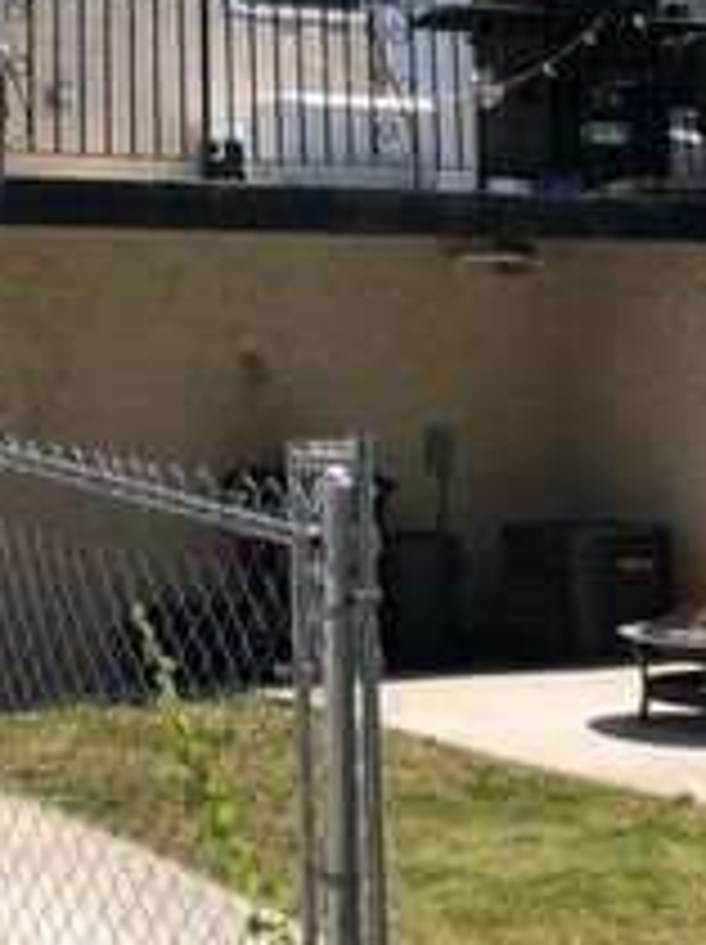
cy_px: 70
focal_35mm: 89
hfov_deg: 16.3
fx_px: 2425
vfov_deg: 21.5
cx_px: 13
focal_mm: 3.99
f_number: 1.8
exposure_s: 1/1715
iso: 20
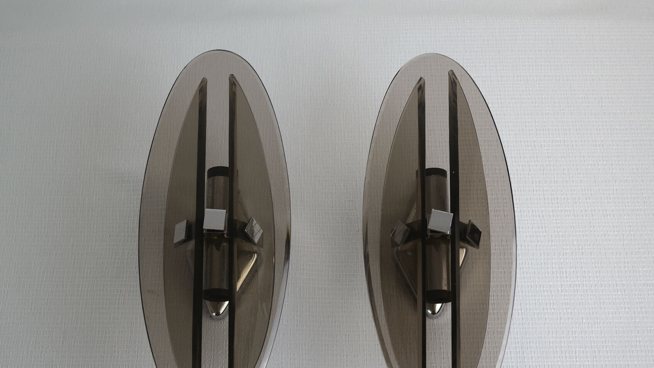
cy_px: 214
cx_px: 325
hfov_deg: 44.6
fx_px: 798
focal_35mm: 46
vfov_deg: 25.9
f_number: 4
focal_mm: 28
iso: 200
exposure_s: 1/50
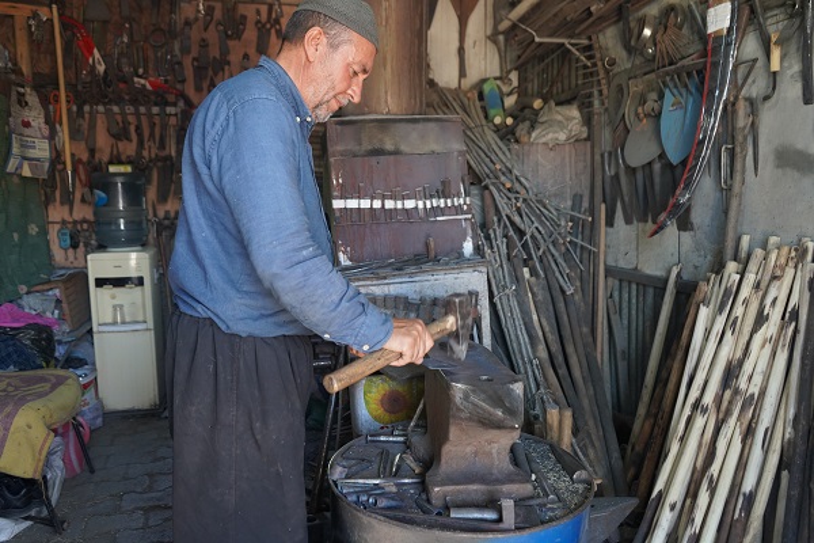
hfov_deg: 65.5
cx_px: 407
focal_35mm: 28
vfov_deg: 46.4
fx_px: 633
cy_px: 272
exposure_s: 1/160
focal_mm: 28
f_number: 4
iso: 1600
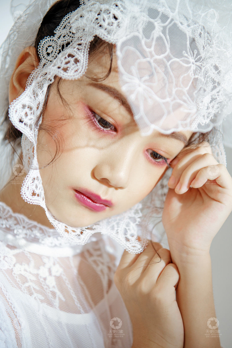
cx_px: 116
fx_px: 677
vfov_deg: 28.8
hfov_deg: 19.5
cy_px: 174
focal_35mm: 70
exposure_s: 1/100
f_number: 4
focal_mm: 70
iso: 100
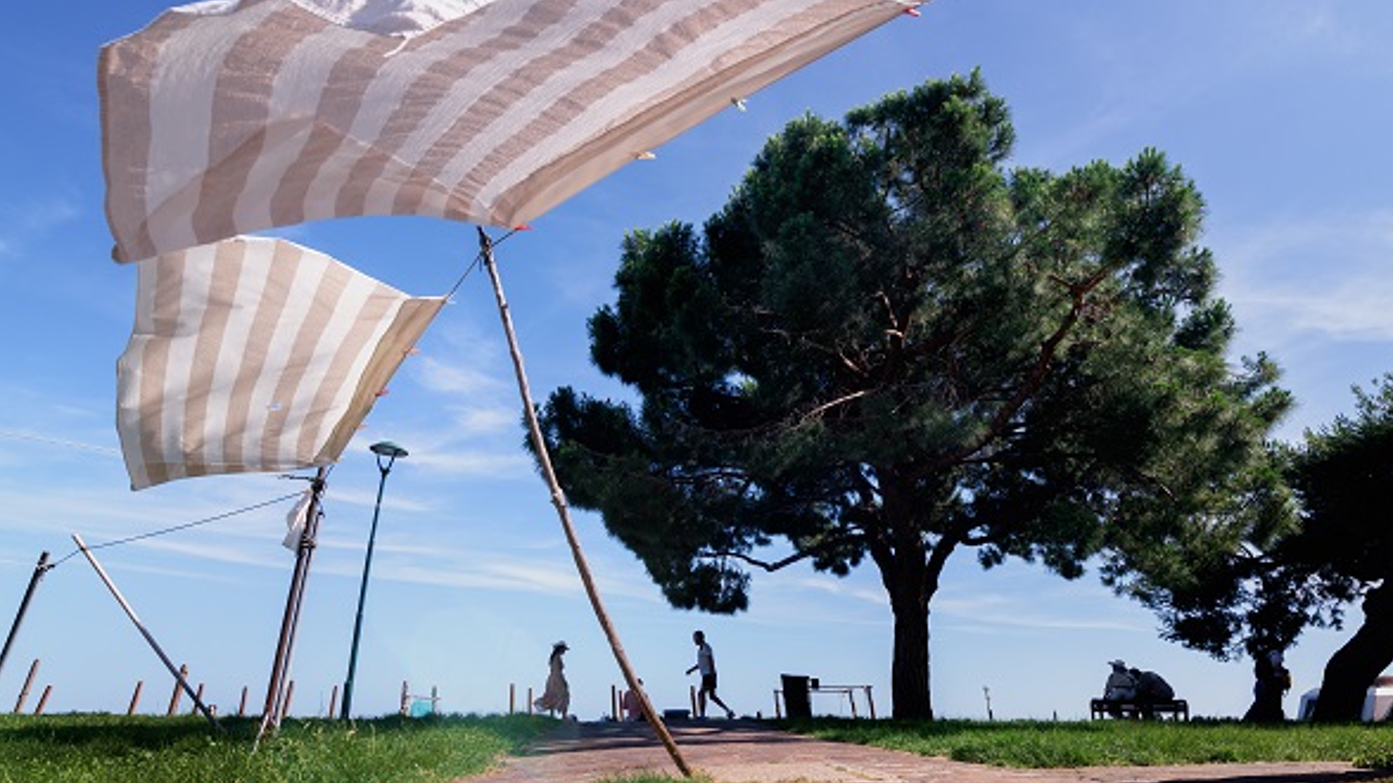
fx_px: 554
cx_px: 710
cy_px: 330
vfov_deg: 70.1
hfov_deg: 103.0
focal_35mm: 15
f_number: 6.3
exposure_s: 1/400
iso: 125
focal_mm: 14
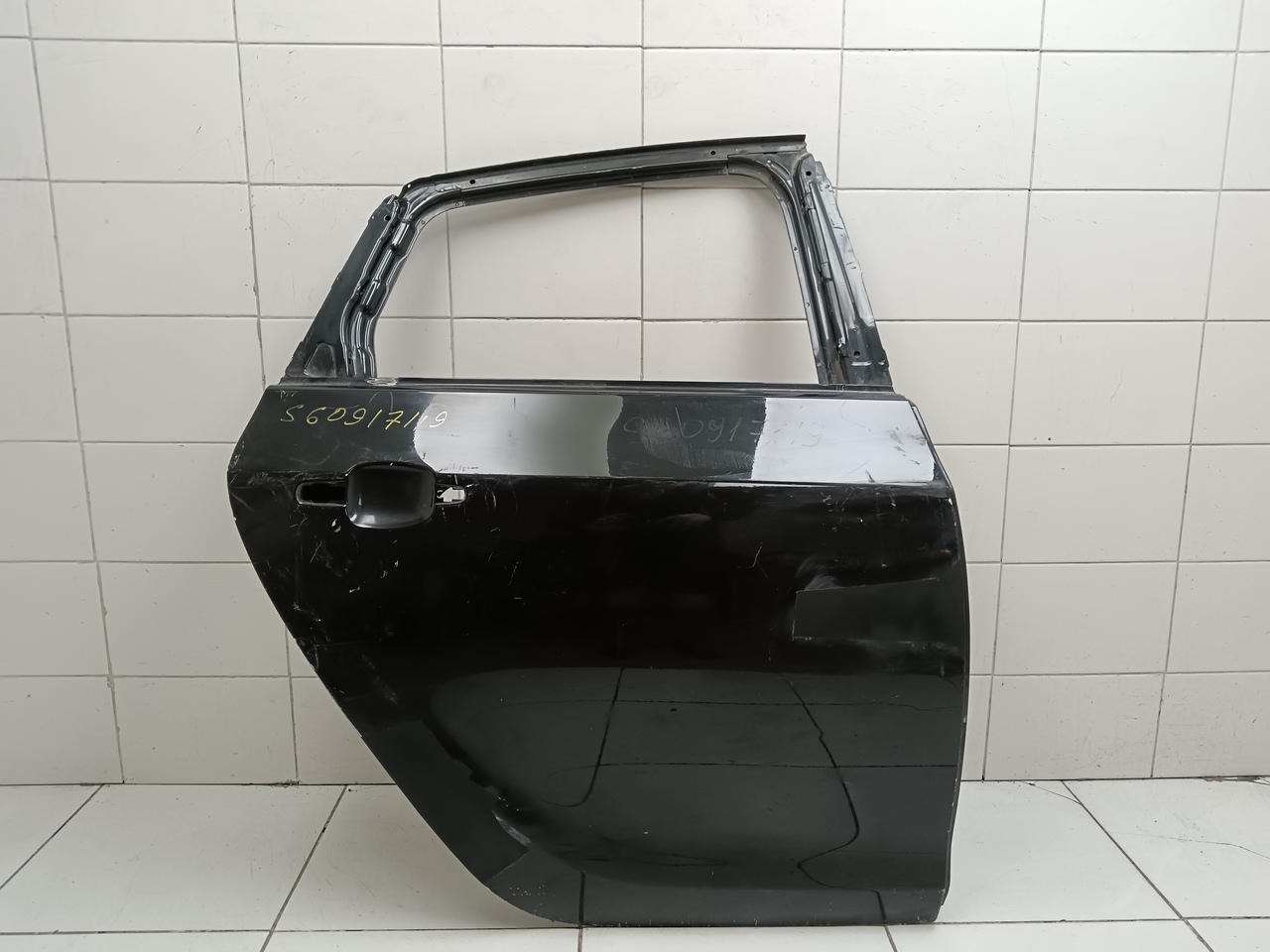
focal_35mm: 27
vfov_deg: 51.4
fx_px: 991
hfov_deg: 65.3
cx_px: 635
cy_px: 476
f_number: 1.9
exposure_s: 1/100
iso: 407
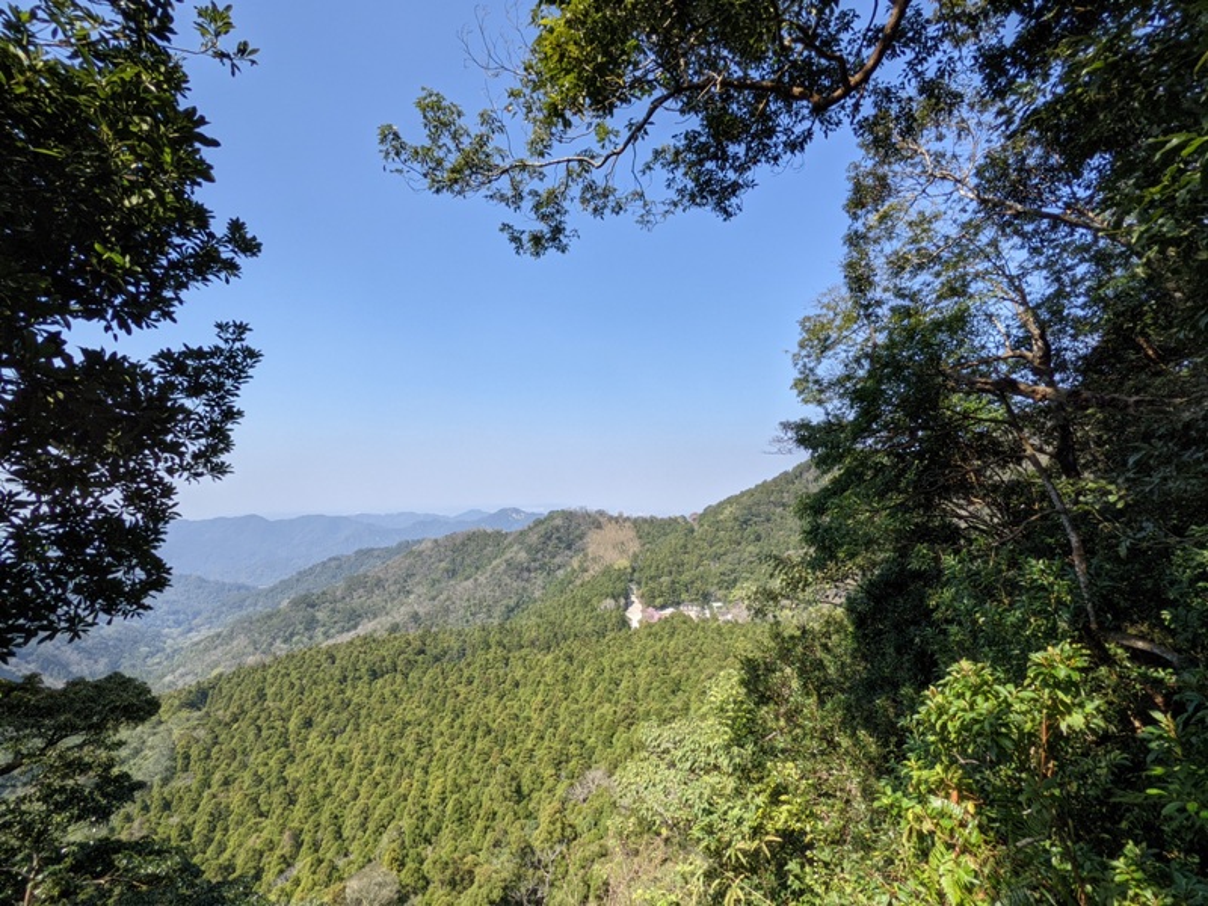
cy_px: 453
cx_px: 604
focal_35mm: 16
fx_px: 558
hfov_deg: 94.5
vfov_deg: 78.1
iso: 40
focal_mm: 2.22
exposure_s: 1/654
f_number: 2.2
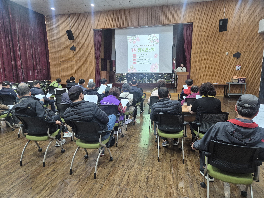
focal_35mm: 23
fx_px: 175
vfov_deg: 58.9
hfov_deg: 73.9
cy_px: 99
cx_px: 132
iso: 500
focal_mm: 5.4
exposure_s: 1/120
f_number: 1.8
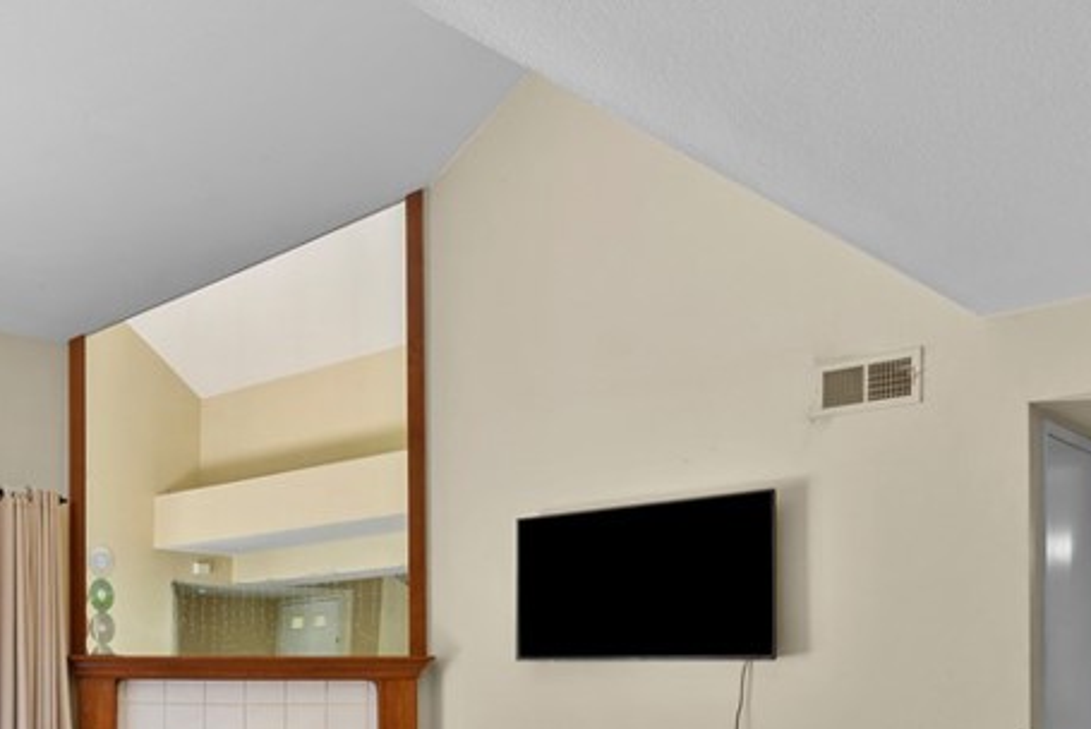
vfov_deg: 34.8
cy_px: 656
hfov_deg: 48.6
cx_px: 151
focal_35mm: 36
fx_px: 1092
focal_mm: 16
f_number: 6.3
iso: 250
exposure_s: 1/8
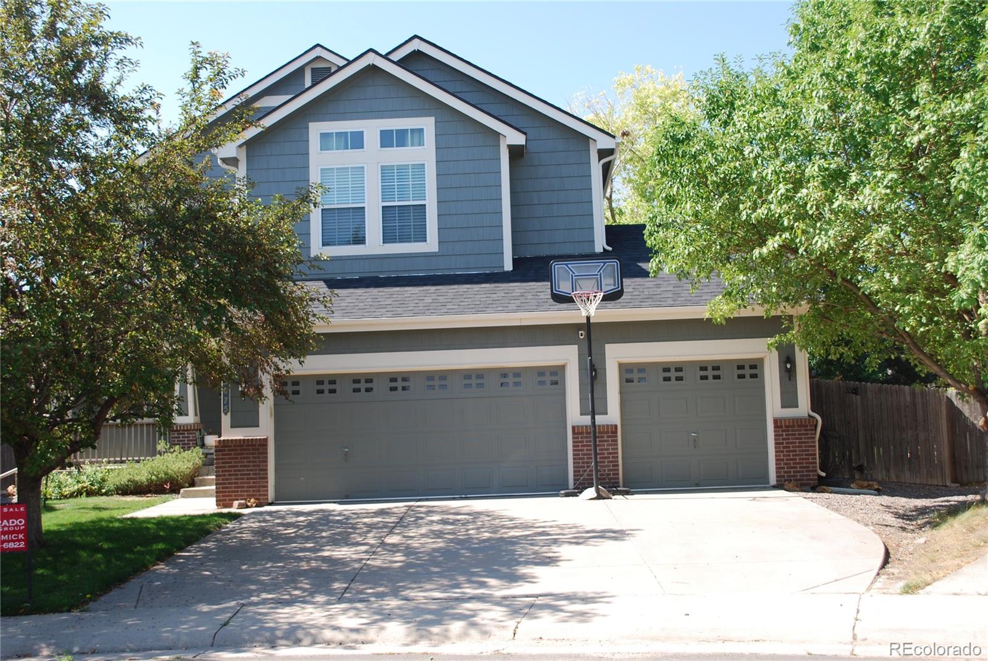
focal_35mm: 39
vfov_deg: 34.3
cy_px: 330
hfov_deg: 49.5
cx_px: 494
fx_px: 1071
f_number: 6.3
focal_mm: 26
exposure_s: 1/160
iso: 100
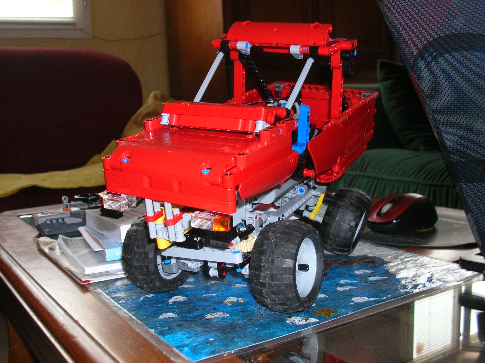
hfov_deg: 46.8
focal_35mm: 40
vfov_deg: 35.9
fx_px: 560
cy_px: 182
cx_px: 242
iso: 50
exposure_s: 1/60.1
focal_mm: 6.6
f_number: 3
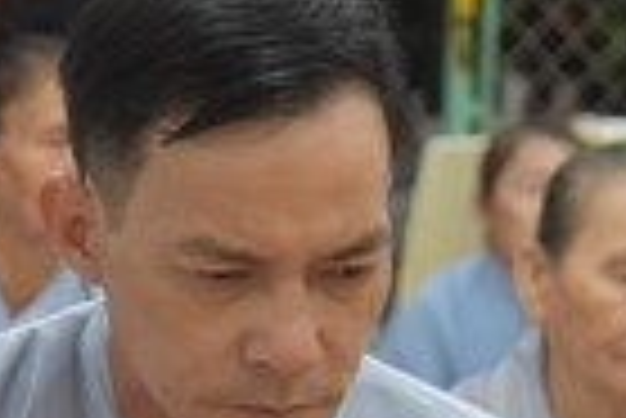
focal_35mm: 257
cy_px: 315
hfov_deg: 7.7
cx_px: -549
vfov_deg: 5.4
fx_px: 4474
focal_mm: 55
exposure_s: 1/80
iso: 1600
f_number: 4.5
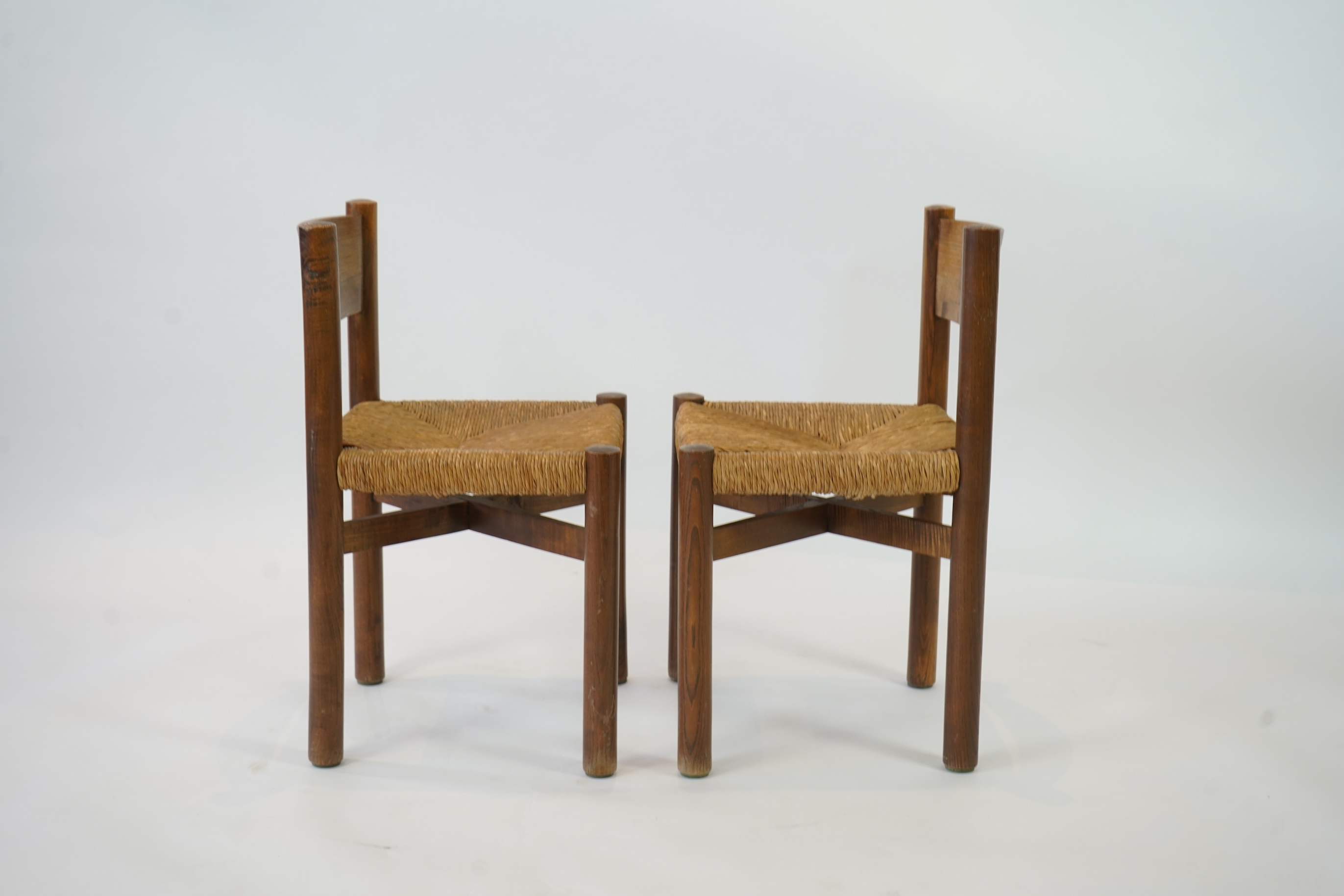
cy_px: 448
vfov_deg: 29.2
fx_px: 1717
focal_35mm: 46
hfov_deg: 42.7
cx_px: 672
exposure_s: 1/40
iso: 500
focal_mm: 46
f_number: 6.3
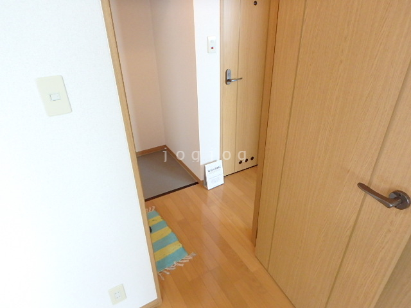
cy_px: 154
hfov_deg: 79.0
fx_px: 249
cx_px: 206
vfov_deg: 63.4
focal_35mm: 21
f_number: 3.5
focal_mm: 3.7
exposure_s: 1/30
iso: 640
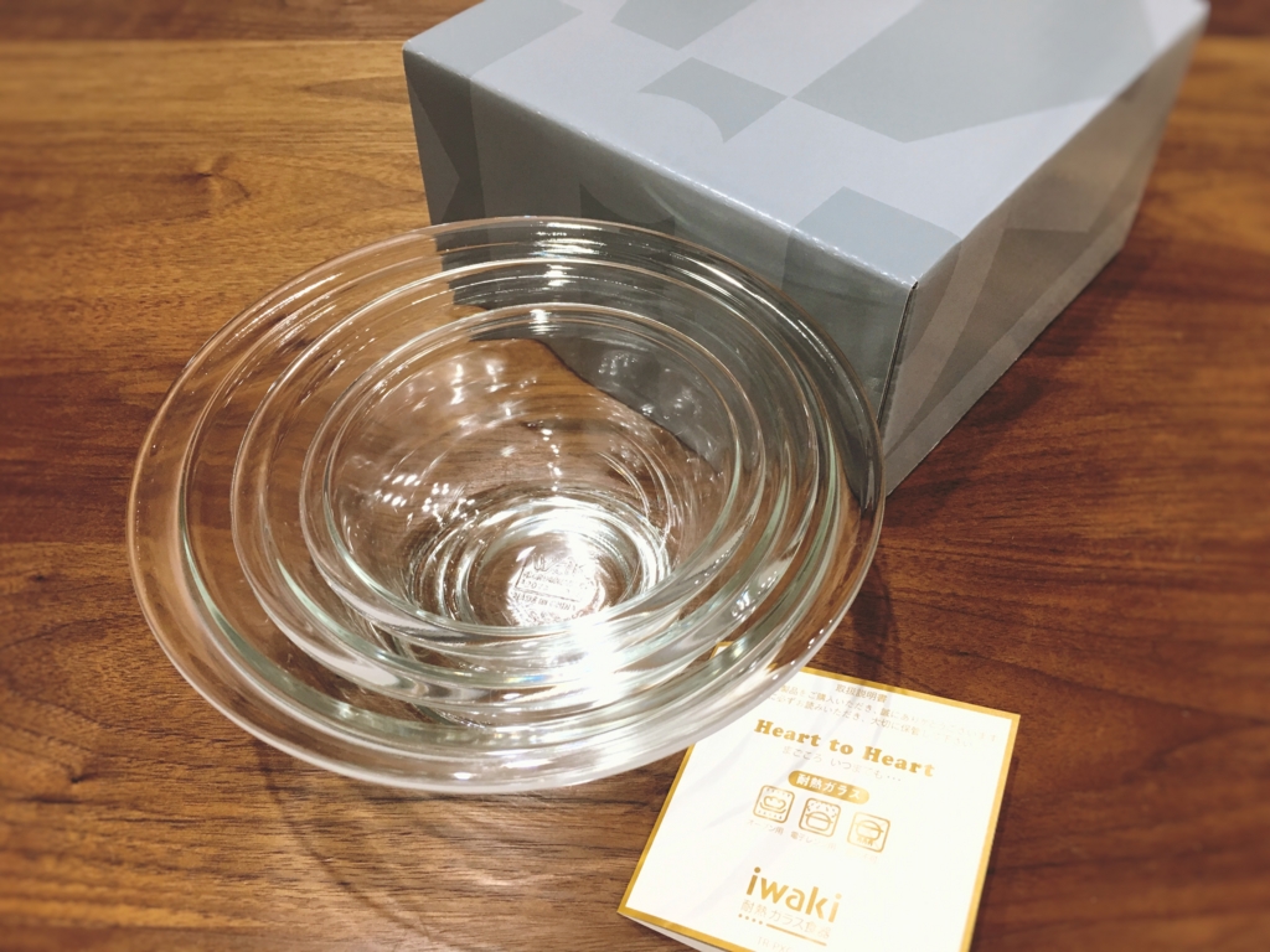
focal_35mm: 29
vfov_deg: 48.2
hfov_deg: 61.7
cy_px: 476
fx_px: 1064
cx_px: 635
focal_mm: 4.15
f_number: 2.2
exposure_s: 1/30
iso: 80
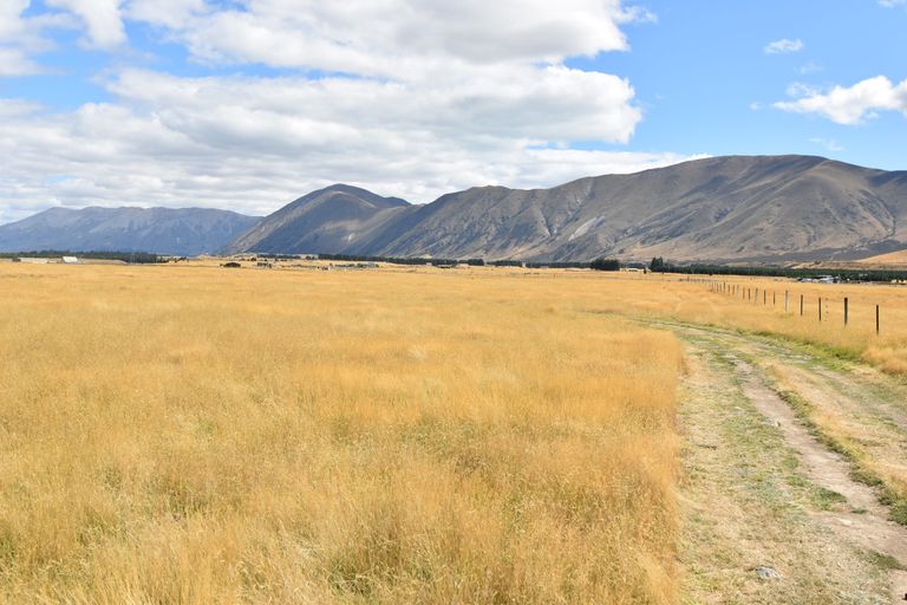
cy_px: 302
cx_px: 454
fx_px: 907
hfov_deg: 53.1
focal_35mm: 36
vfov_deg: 36.9
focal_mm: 24
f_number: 10
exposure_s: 1/400
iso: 200
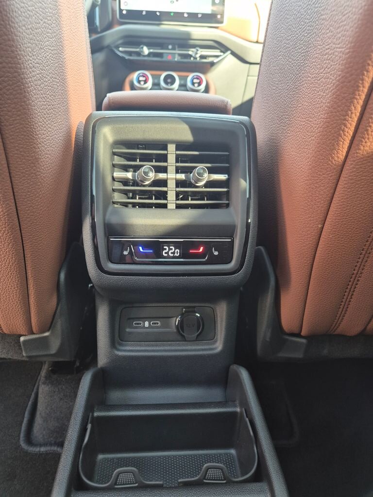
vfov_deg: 73.9
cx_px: 186
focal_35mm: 23
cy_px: 248
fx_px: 330
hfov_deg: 58.9
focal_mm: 5.4
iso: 320
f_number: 1.8
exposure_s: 1/100
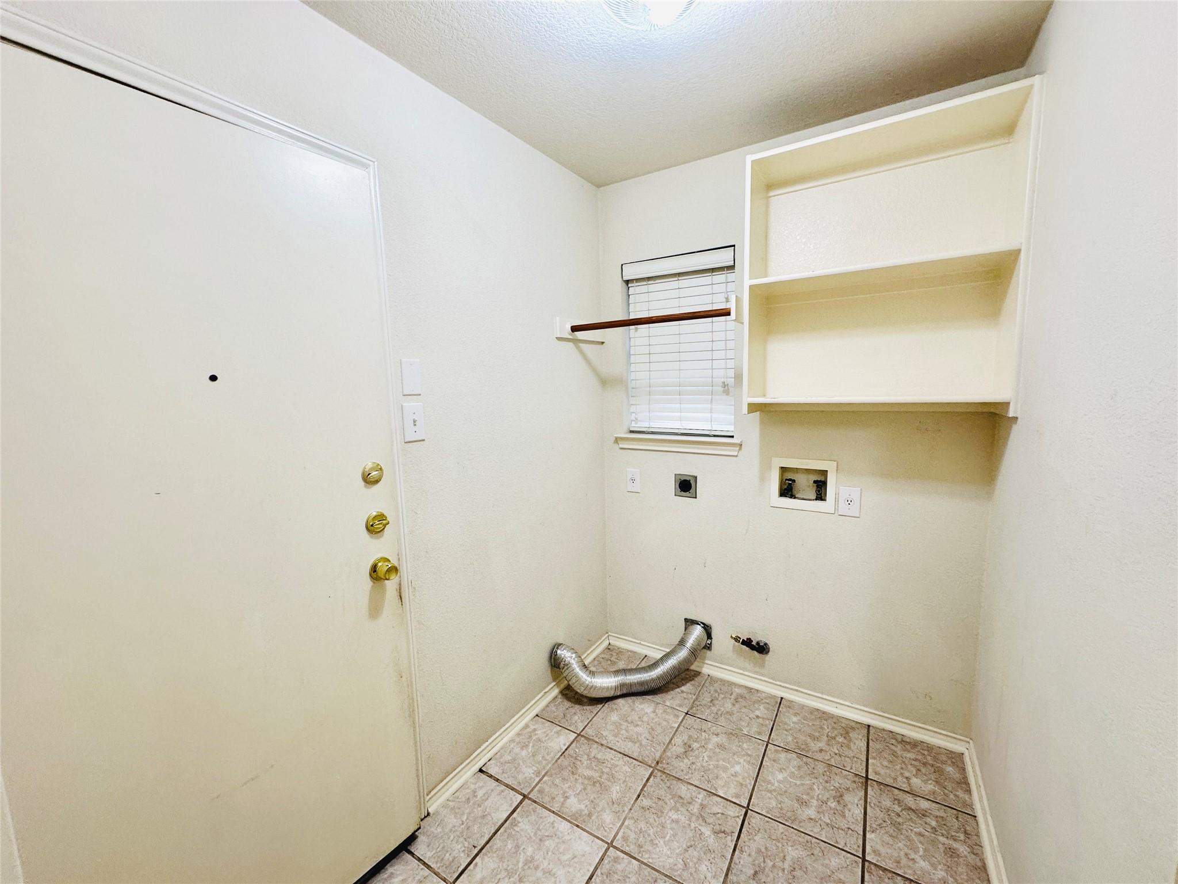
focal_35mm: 14
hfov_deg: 102.1
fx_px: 476
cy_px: 442
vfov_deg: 85.7
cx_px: 589
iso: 160
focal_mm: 2.22
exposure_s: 1/120
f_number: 2.2
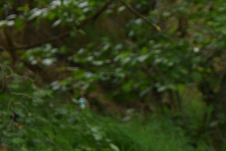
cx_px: 351
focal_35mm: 652
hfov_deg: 3.2
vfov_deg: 2.1
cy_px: 255
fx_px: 4093
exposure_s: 1/250
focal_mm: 135
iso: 200
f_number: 3.5
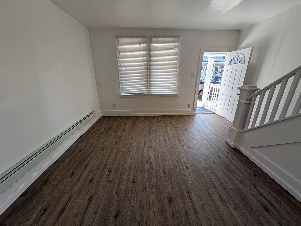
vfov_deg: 94.6
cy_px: 113
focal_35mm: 12
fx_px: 104
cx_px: 150
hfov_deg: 110.5
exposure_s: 1/155
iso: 38
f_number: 1.95
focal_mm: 2.23
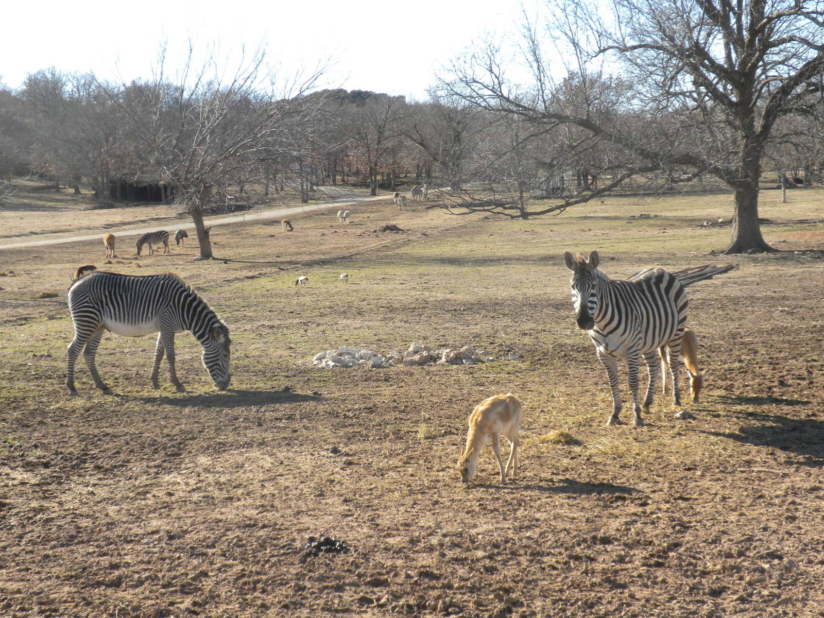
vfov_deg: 24.4
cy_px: 309
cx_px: 412
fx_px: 1428
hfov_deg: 32.2
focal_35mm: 60
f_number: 4.7
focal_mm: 10.7
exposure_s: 1/458
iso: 155
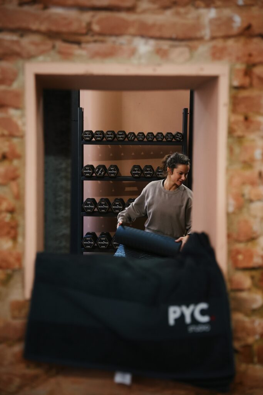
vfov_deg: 30.1
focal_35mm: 67
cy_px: 198
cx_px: 132
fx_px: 734
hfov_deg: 20.3
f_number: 2.8
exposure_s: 1/80
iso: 1250
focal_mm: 45
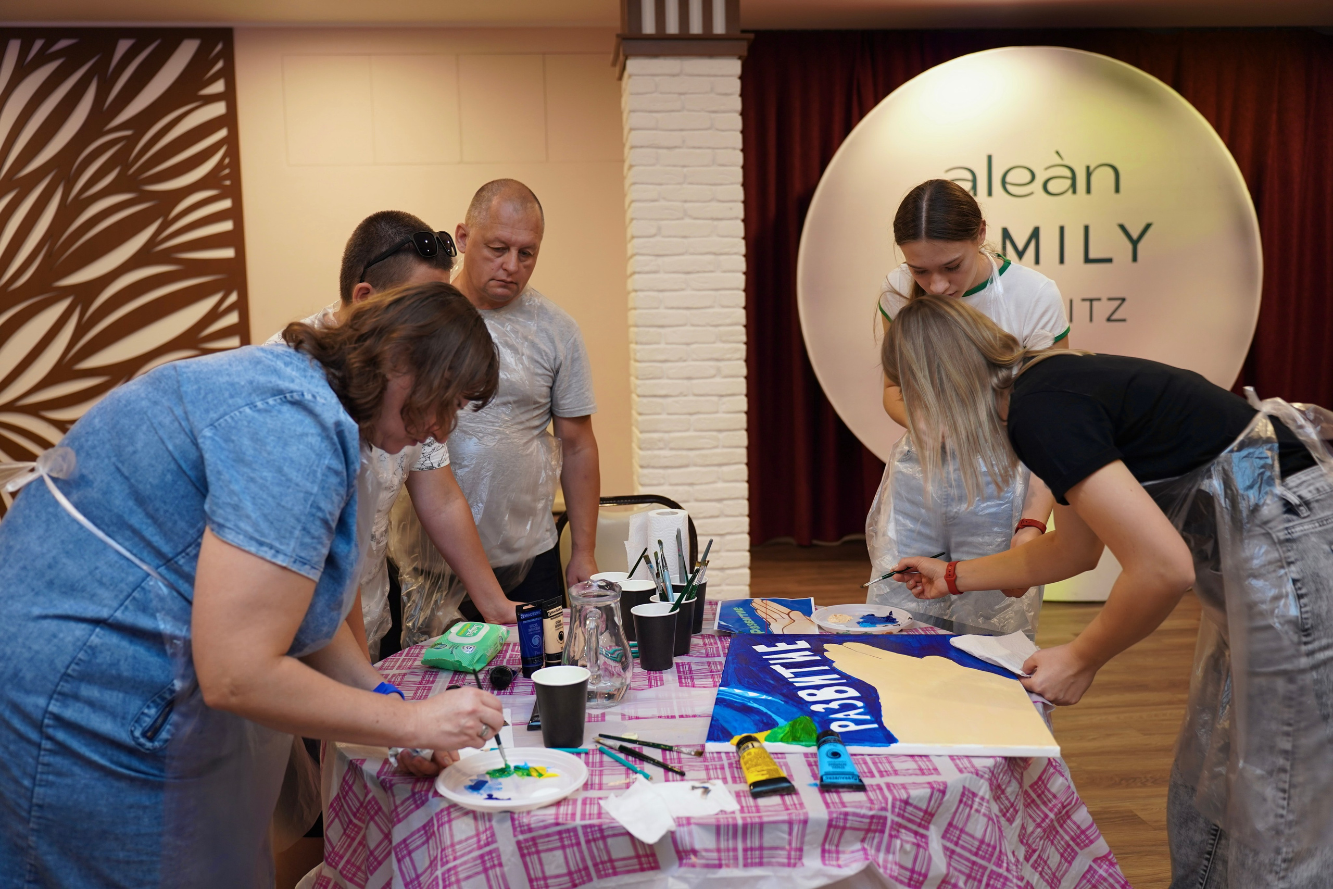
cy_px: 444
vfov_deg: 42.3
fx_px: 1148
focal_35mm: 31
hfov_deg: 60.3
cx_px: 666
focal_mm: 31
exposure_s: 1/60
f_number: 2.8
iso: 400
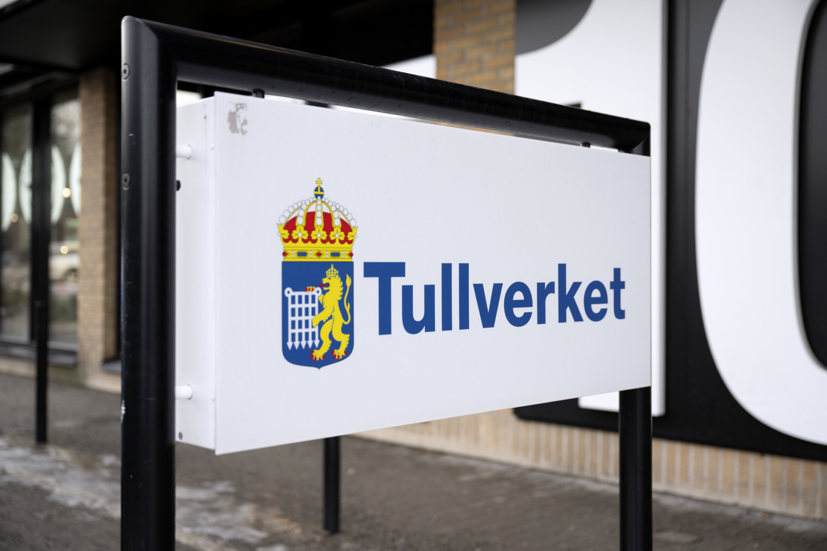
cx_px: 414
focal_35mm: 41
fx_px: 942
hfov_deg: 47.4
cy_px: 276
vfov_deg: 32.6
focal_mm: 41
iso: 640
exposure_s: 1/400
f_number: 3.2
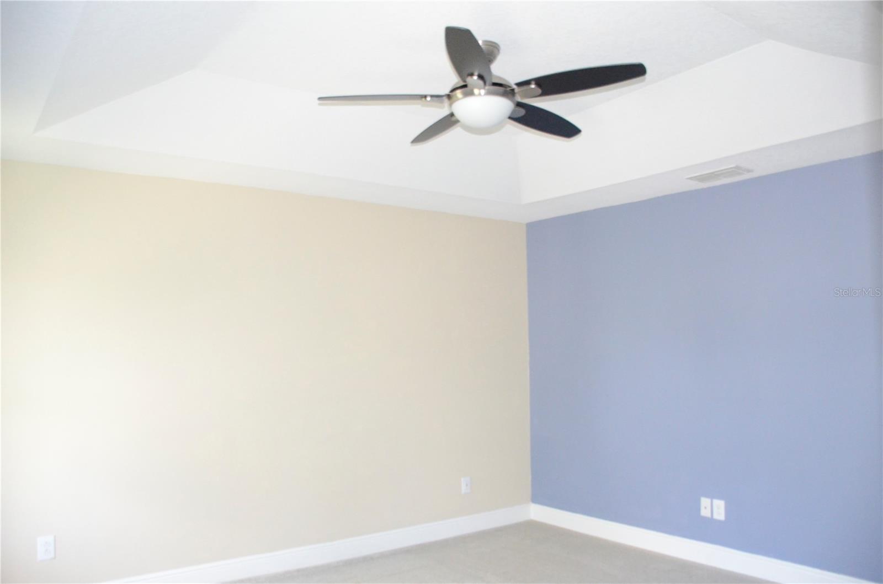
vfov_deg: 47.7
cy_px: 292
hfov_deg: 67.5
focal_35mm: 27
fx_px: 661
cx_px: 442
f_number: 3.5
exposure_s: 1/250
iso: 4000
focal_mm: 18
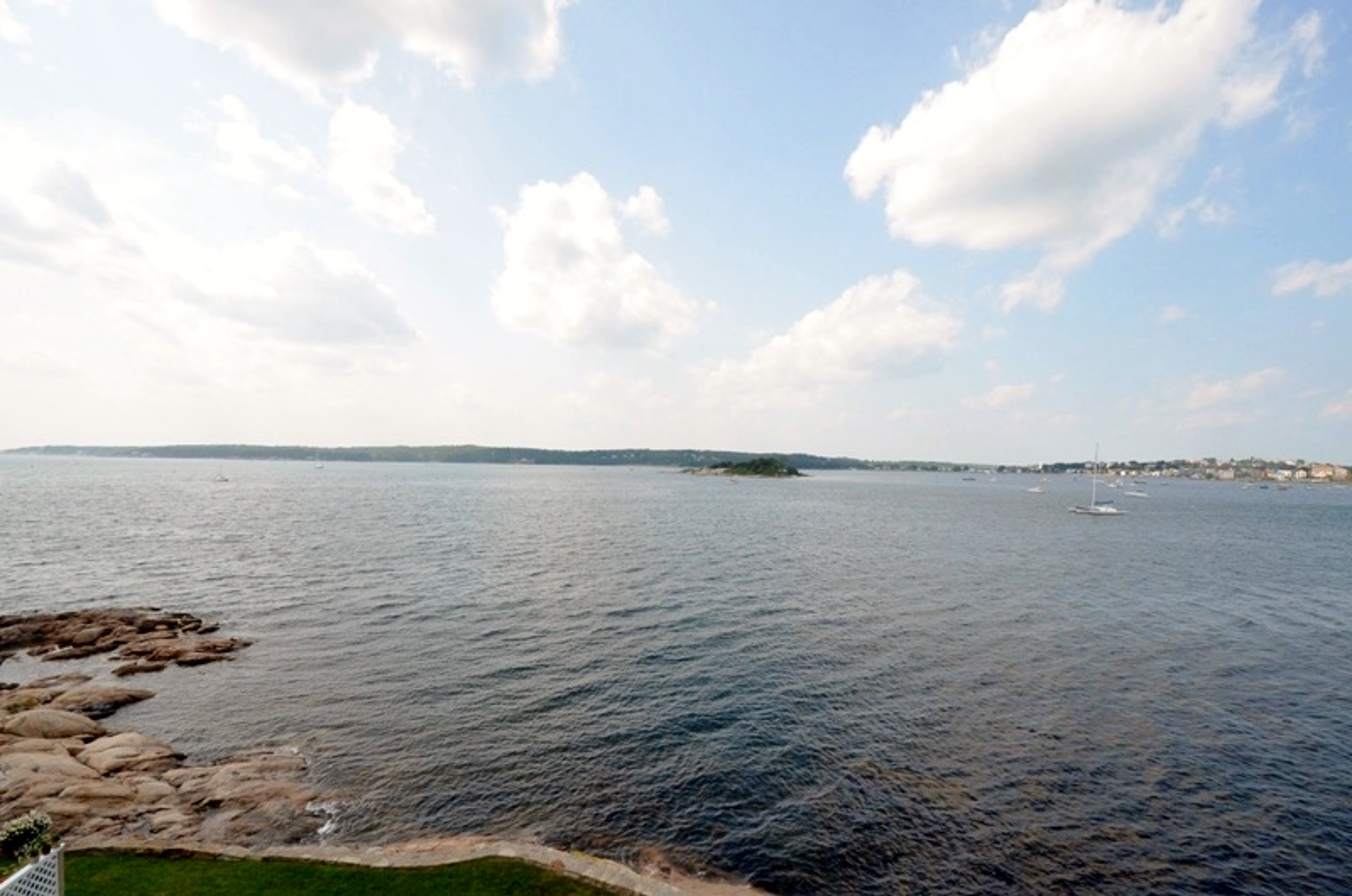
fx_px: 562
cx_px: 676
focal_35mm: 15
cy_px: 448
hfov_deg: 100.5
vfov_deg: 77.1
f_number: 14
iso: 1600
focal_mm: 10
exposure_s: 1/800
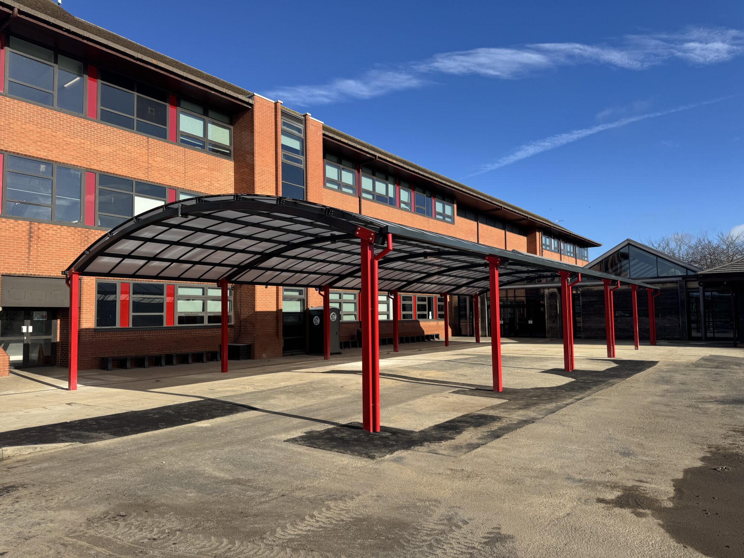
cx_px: 372
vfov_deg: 56.8
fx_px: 516
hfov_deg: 71.6
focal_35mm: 24
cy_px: 279
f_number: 1.78
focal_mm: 6.76
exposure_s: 1/3802
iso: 80
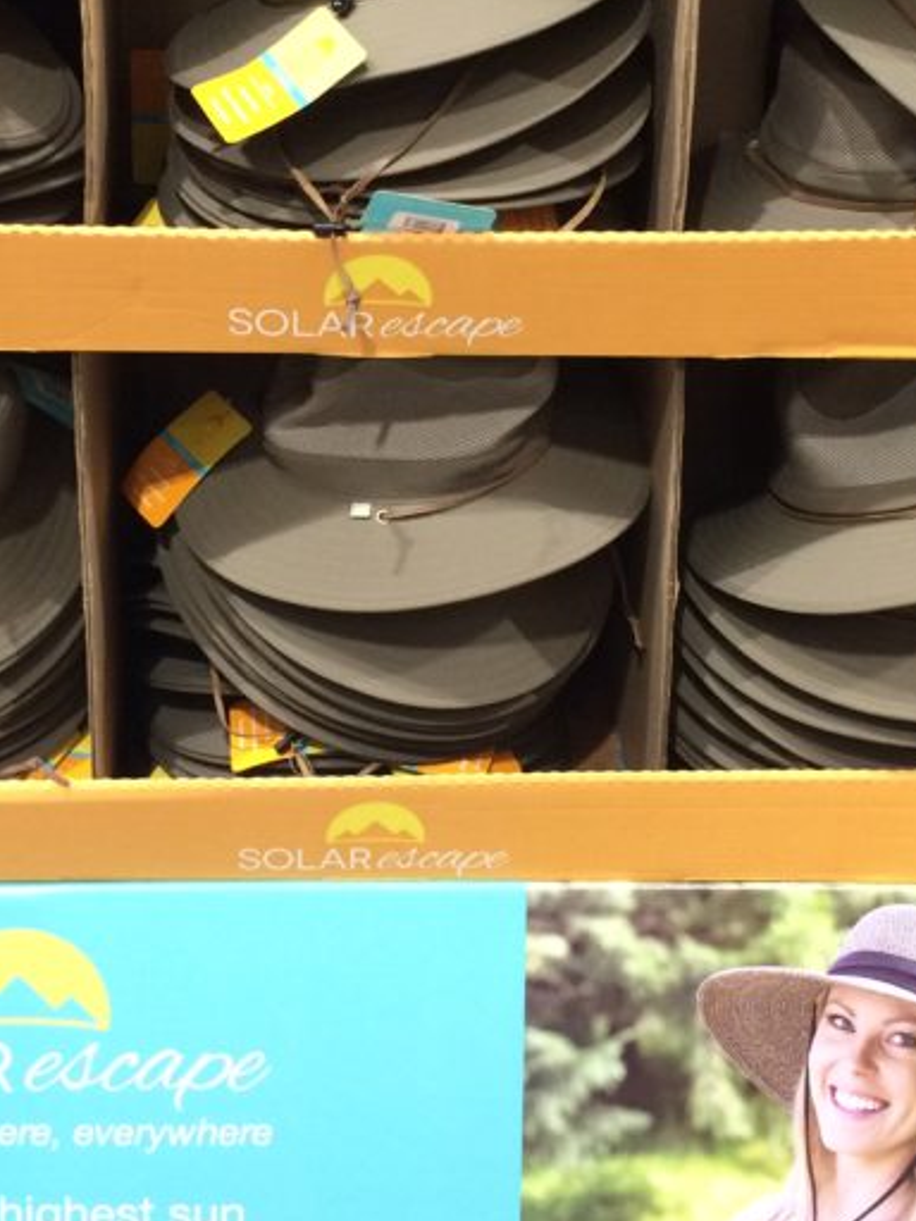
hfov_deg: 25.2
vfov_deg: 32.8
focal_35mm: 58
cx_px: 417
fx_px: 2046
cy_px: 353
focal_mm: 4.15
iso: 125
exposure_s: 1/30
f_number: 2.2
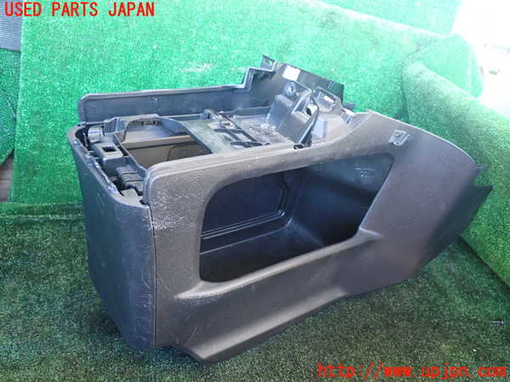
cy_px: 191
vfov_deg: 46.8
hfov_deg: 60.0
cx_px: 255
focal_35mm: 30
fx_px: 442
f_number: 2.3
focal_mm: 5.4
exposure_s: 1/25
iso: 800
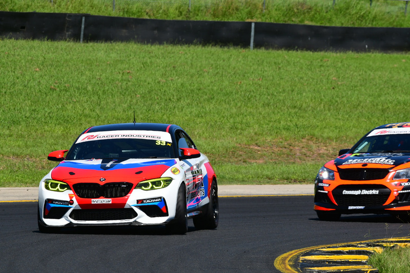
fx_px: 5297
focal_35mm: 465
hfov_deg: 4.4
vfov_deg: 3.0
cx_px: 205
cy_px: 136
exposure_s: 1/640
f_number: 11
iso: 320
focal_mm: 310
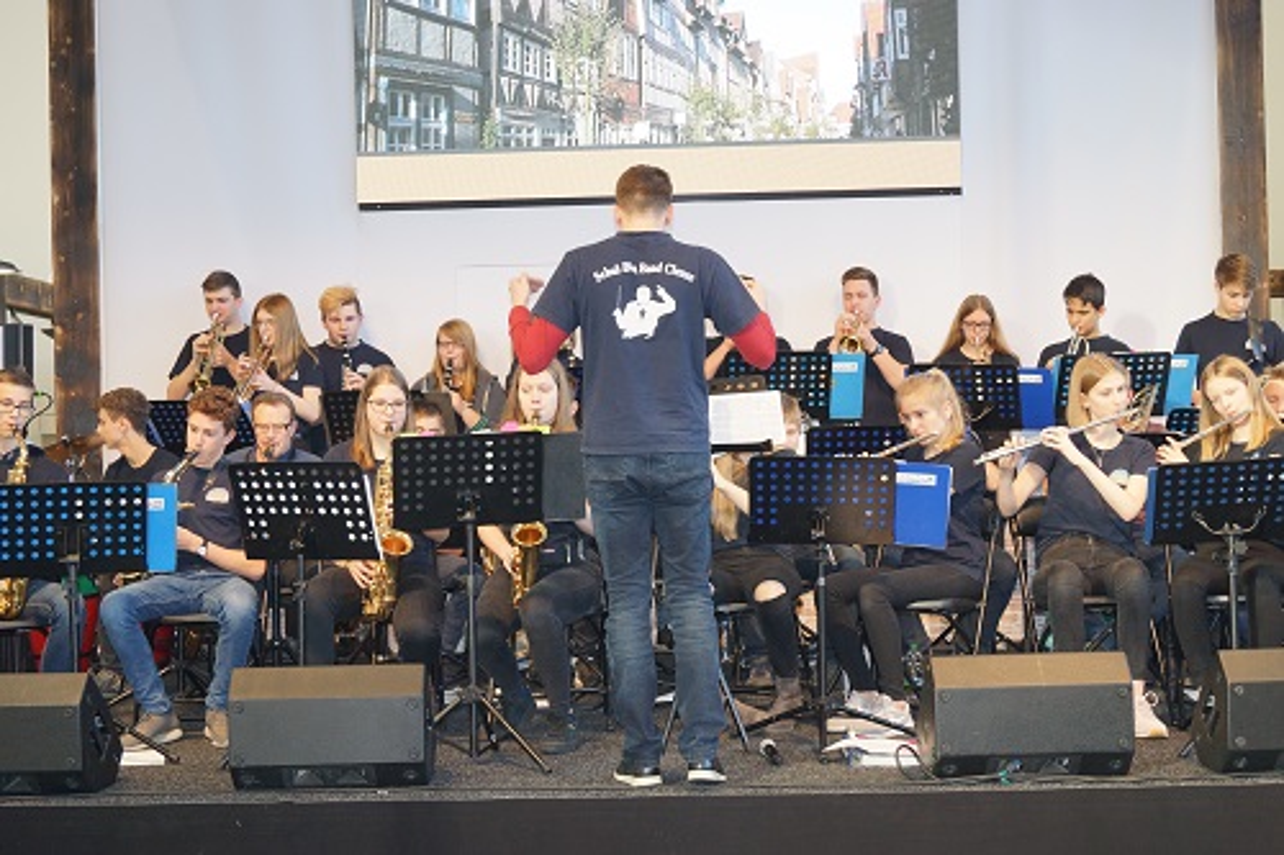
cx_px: 642
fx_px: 1872
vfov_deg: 25.7
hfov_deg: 37.9
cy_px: 428
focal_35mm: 52
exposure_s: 1/60
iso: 500
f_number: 5
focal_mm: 35
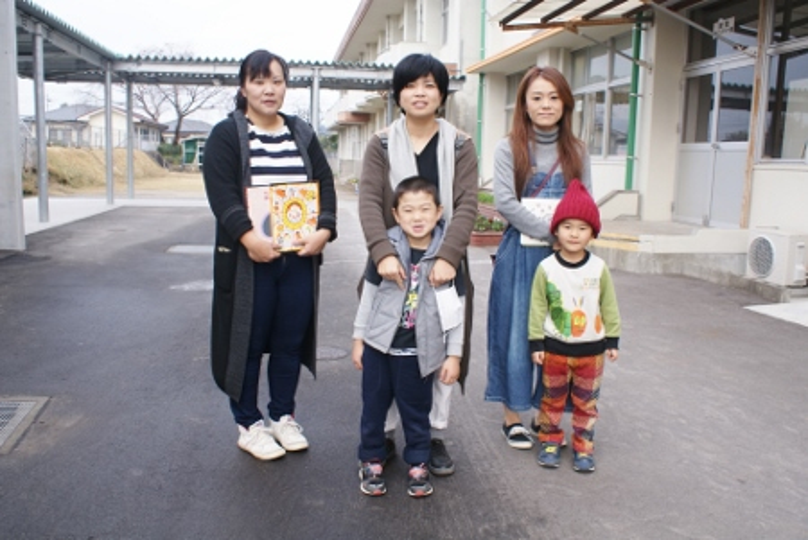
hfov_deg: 61.9
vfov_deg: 43.7
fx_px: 674
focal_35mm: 30
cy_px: 270
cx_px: 404
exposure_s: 1/50
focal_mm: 20
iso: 100
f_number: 5.6
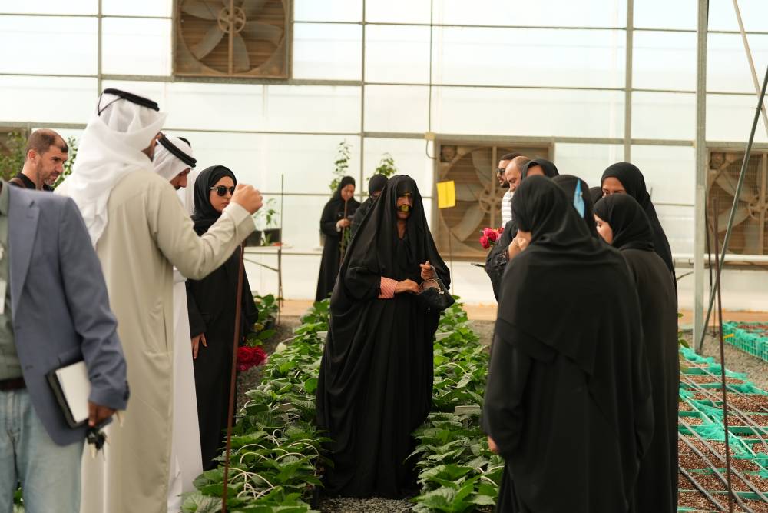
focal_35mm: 70
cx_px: 384
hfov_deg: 28.8
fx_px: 1493
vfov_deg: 19.5
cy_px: 256
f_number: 3.2
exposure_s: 1/1250
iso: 400
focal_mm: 70
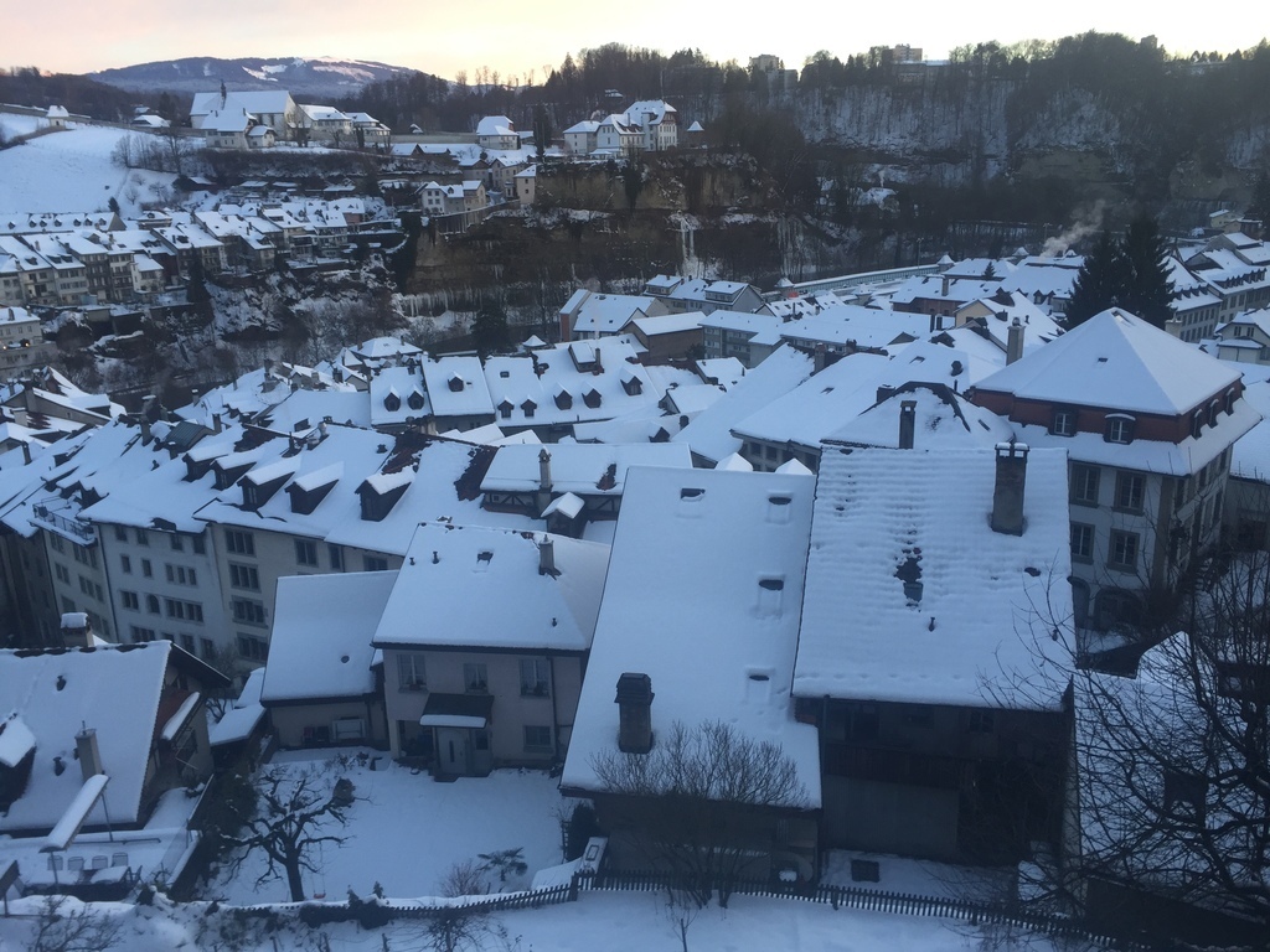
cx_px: 635
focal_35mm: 29
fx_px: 1064
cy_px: 476
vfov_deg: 48.2
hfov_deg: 61.7
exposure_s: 1/50
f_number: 2.2
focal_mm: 4.15
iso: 32
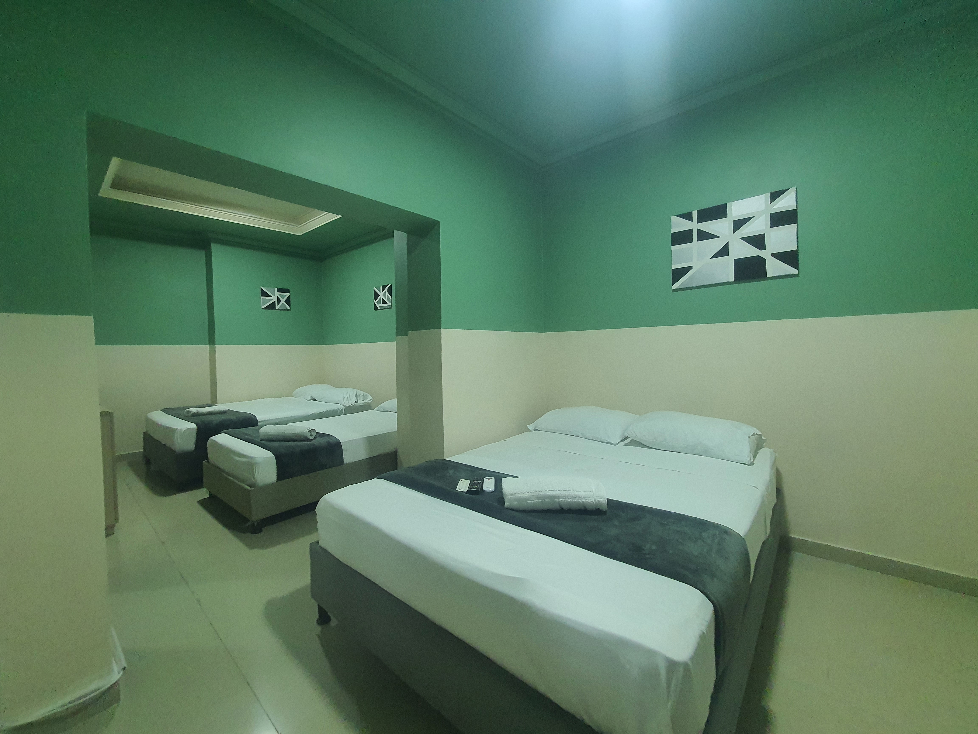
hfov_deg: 106.2
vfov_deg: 89.9
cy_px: 367
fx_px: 367
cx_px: 489
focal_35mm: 13
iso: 400
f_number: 2.2
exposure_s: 1/60
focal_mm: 1.8
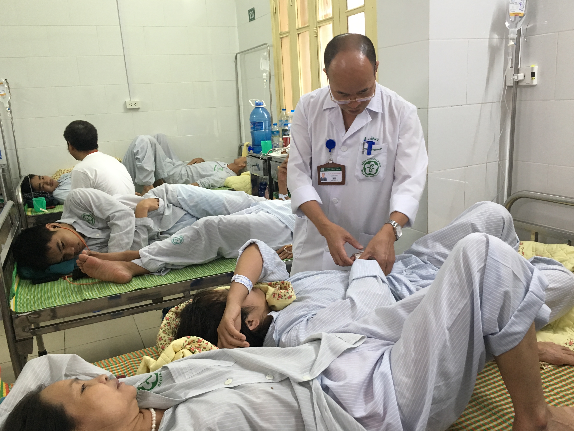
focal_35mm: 30
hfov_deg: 60.0
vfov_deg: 46.8
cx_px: 292
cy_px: 209
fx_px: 497
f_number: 2.2
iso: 125
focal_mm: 4.15
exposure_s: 1/33
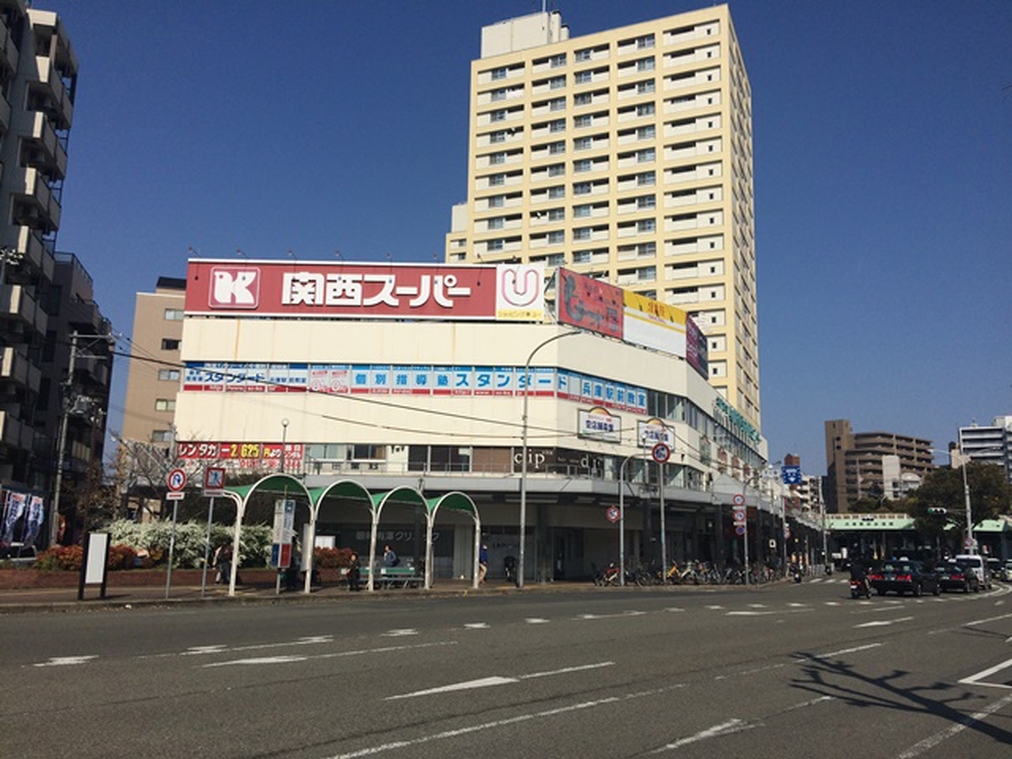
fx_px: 848
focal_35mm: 29
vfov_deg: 48.2
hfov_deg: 61.7
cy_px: 380
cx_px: 506
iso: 32
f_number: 2.2
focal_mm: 4.15
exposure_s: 1/5882
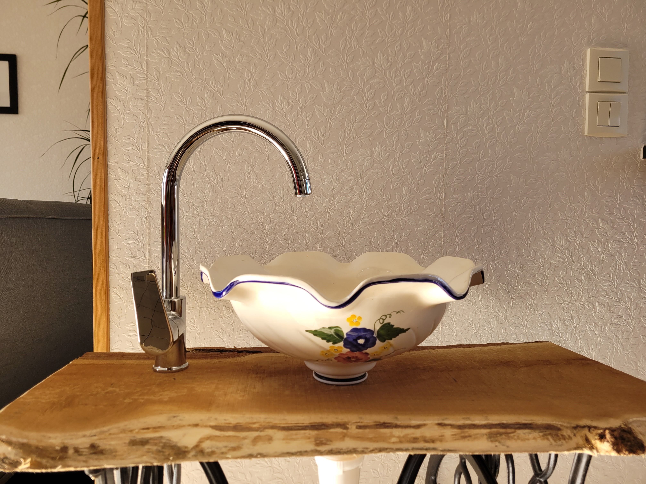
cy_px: 242
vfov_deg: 53.1
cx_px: 323
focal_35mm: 26
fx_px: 485
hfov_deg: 67.3
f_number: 1.8
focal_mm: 5.4
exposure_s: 1/195
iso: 40
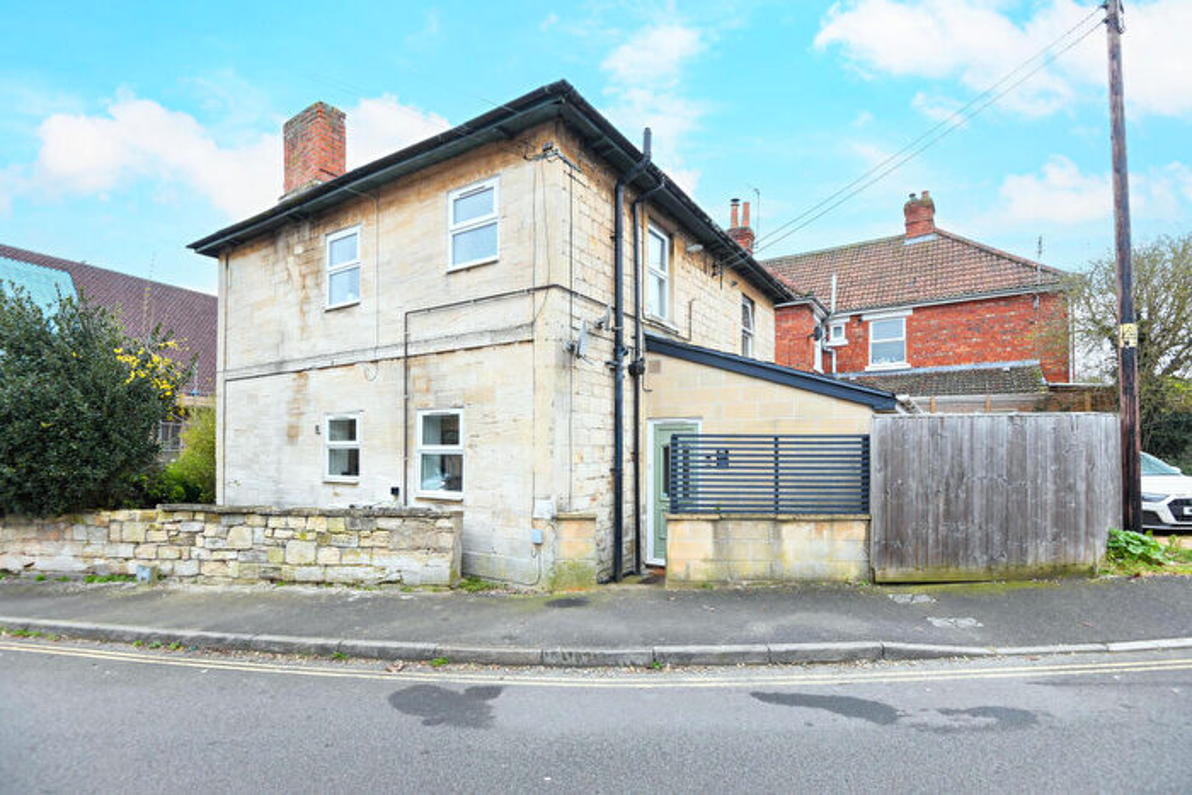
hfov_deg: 96.7
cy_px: 398
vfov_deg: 73.8
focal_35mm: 16
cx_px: 596
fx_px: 530
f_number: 6.3
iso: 400
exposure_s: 1/80
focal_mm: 16
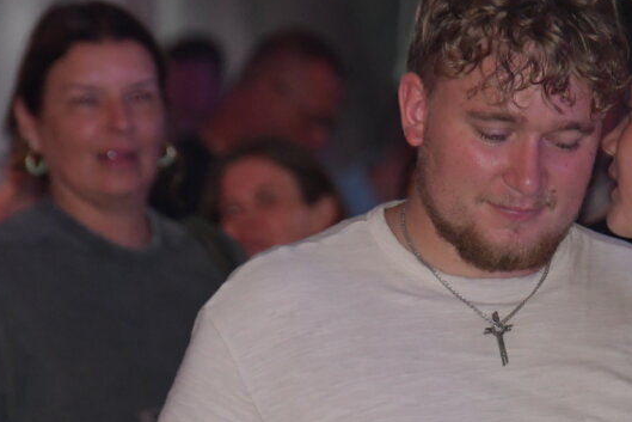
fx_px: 10202
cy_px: 259
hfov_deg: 3.5
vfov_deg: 2.4
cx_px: 462
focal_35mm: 581
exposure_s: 1/60
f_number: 6
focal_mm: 200
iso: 2000
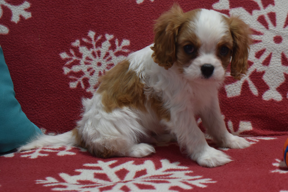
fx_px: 624
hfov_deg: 26.0
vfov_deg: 17.5
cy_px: 96
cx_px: 144
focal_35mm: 78
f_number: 5.6
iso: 400
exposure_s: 1/60
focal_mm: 52
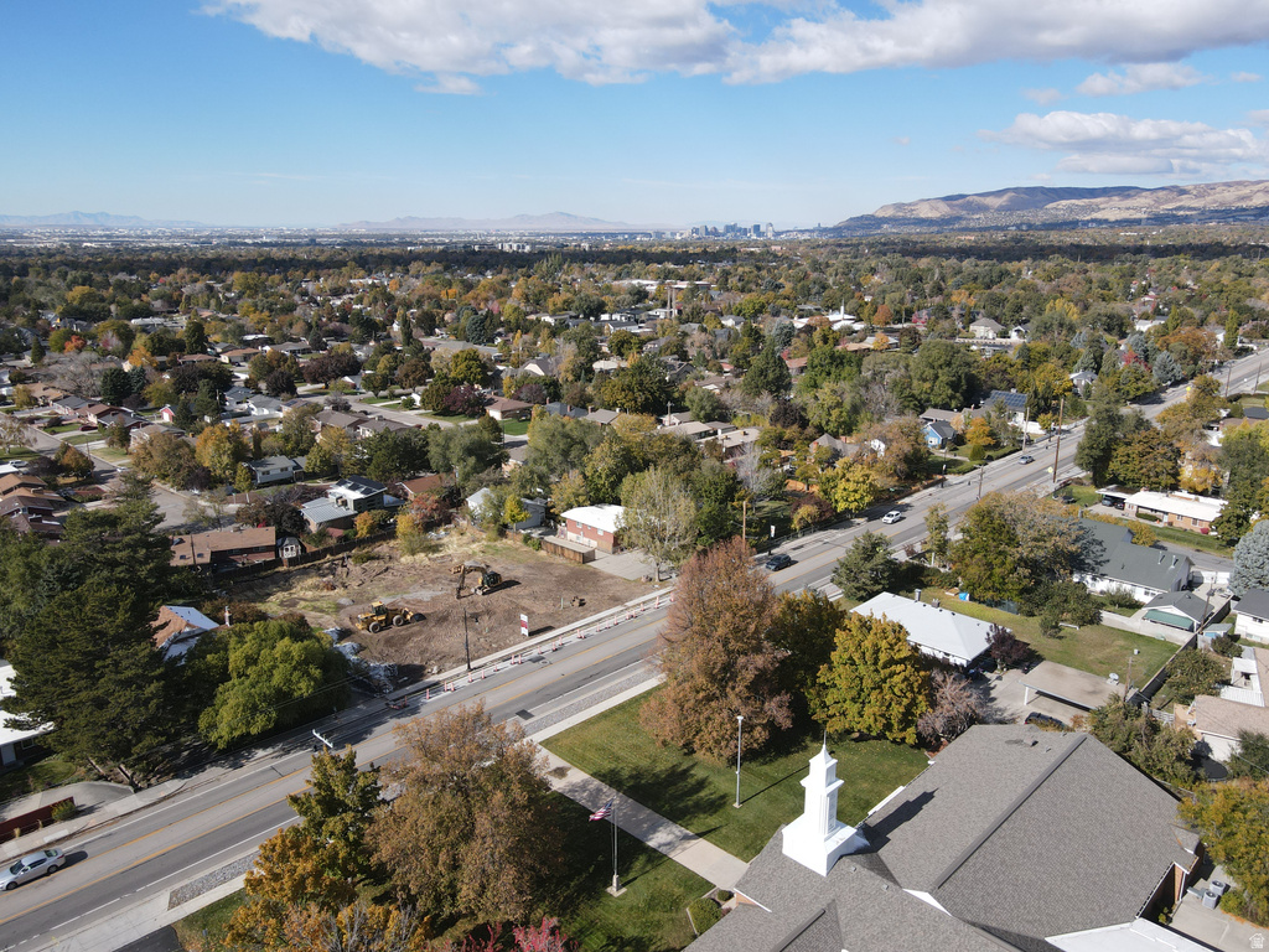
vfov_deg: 56.8
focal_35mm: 24
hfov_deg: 71.6
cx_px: 634
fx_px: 880
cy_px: 476
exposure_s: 1/640
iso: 100
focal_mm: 4.5
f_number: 2.8
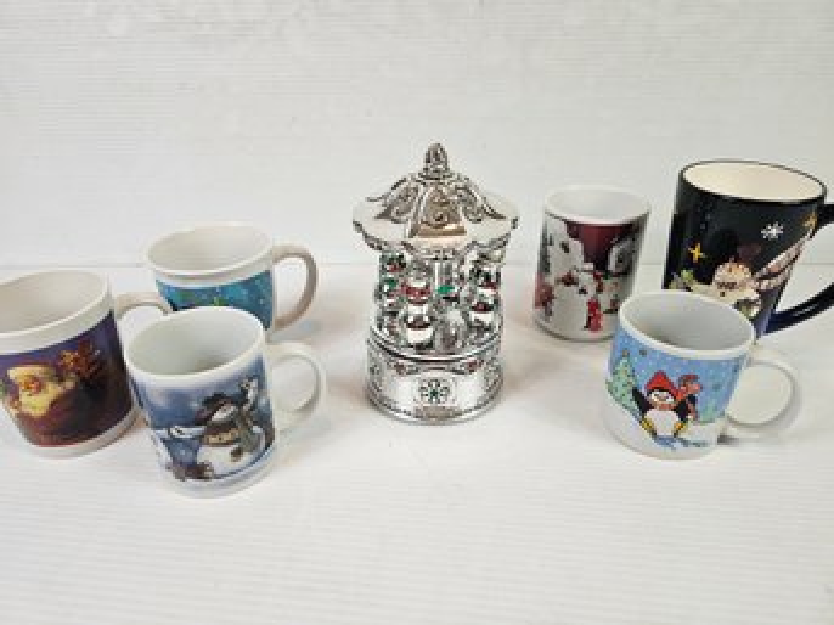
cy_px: 312
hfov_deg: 73.9
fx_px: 554
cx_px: 417
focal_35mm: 23
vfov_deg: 58.8
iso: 125
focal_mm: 5.4
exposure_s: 1/120
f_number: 1.8
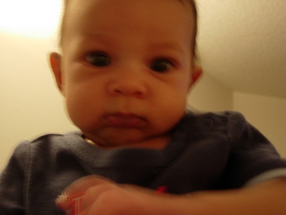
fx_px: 421
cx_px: 143
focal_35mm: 51
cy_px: 108
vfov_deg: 28.6
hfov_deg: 37.5
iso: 200
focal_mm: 10.6
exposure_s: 1/4.4
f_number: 3.2
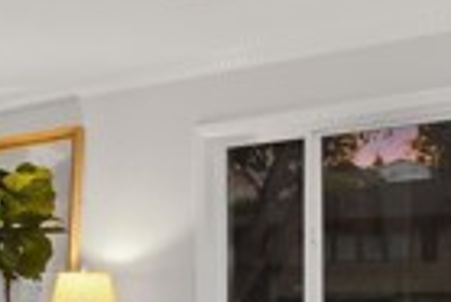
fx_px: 865
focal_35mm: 69
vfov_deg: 18.9
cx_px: 3
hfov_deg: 27.6
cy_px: 339
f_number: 8
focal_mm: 10
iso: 1250
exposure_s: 1/15
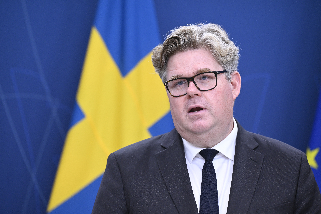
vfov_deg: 6.9
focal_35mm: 200
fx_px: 1783
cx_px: 160
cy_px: 107
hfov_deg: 10.3
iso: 2000
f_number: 4
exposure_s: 1/320
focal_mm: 200
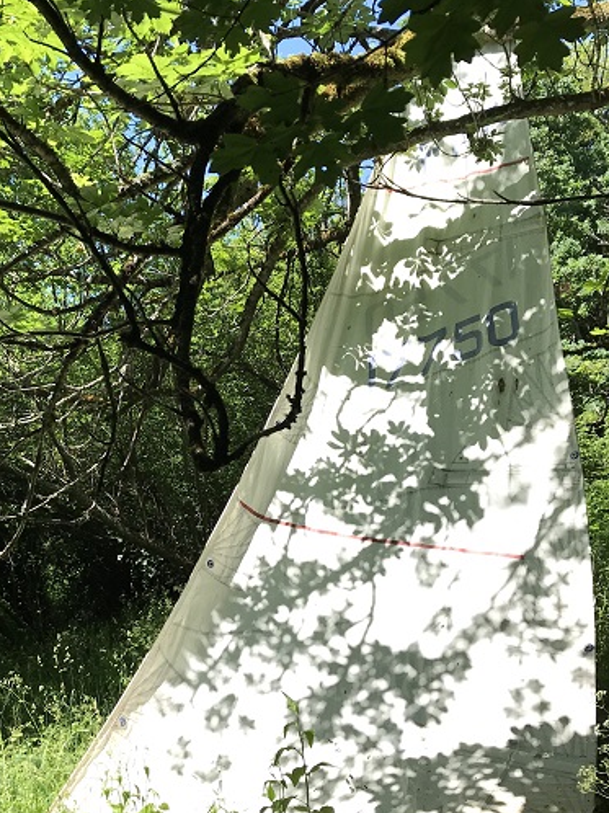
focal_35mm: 45
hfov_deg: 31.7
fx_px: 1056
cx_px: 165
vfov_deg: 42.1
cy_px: 434
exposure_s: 1/1100
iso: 20
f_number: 1.8
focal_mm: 3.99
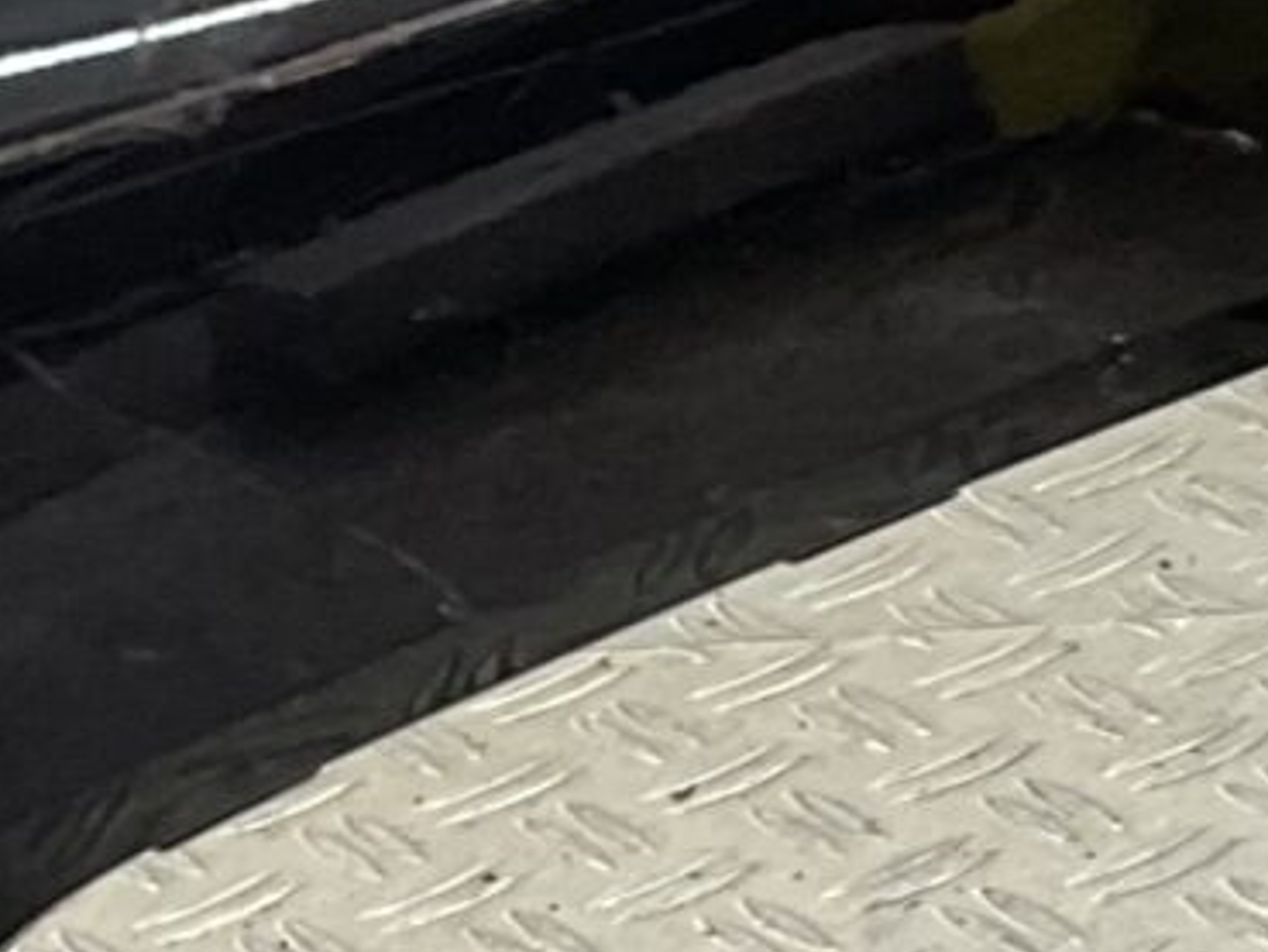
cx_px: 107
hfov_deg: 9.8
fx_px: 7365
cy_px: 677
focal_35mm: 201
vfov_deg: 7.4
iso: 25
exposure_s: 1/100
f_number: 1.8
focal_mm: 3
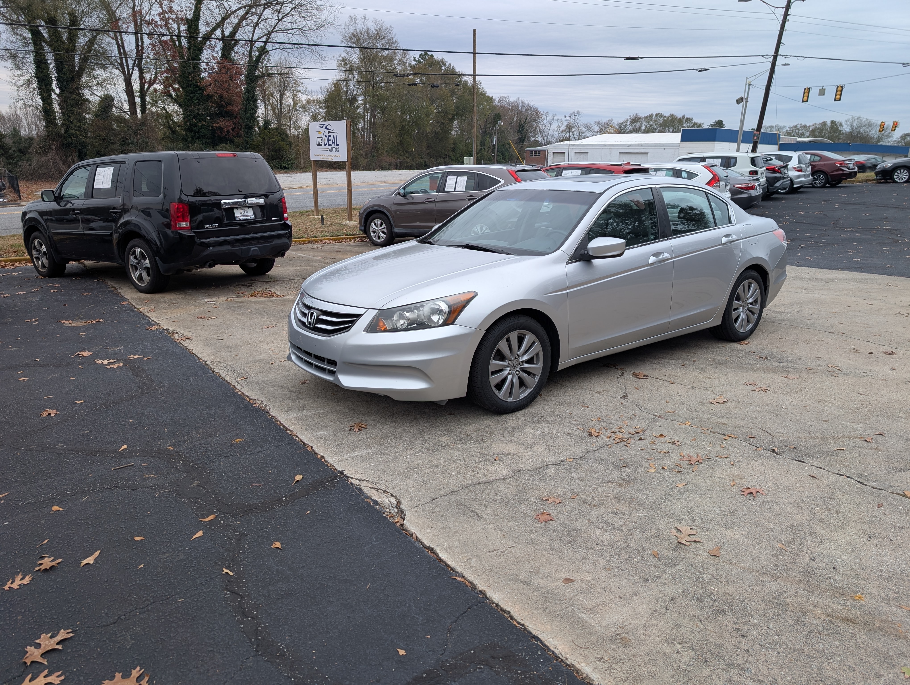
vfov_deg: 56.9
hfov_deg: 71.5
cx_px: 455
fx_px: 632
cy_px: 342
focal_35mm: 24
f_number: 1.68
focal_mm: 6.9
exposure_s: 1/41.2
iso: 24
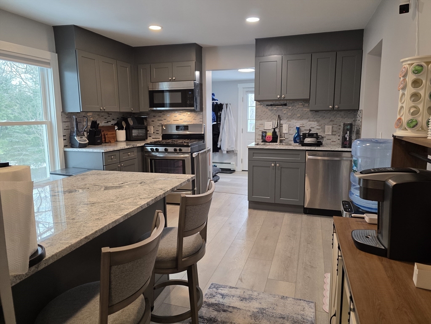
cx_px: 216
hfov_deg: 73.9
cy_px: 162
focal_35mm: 23
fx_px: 286
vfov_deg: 58.9
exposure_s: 1/120
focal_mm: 6.3
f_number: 1.7
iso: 250
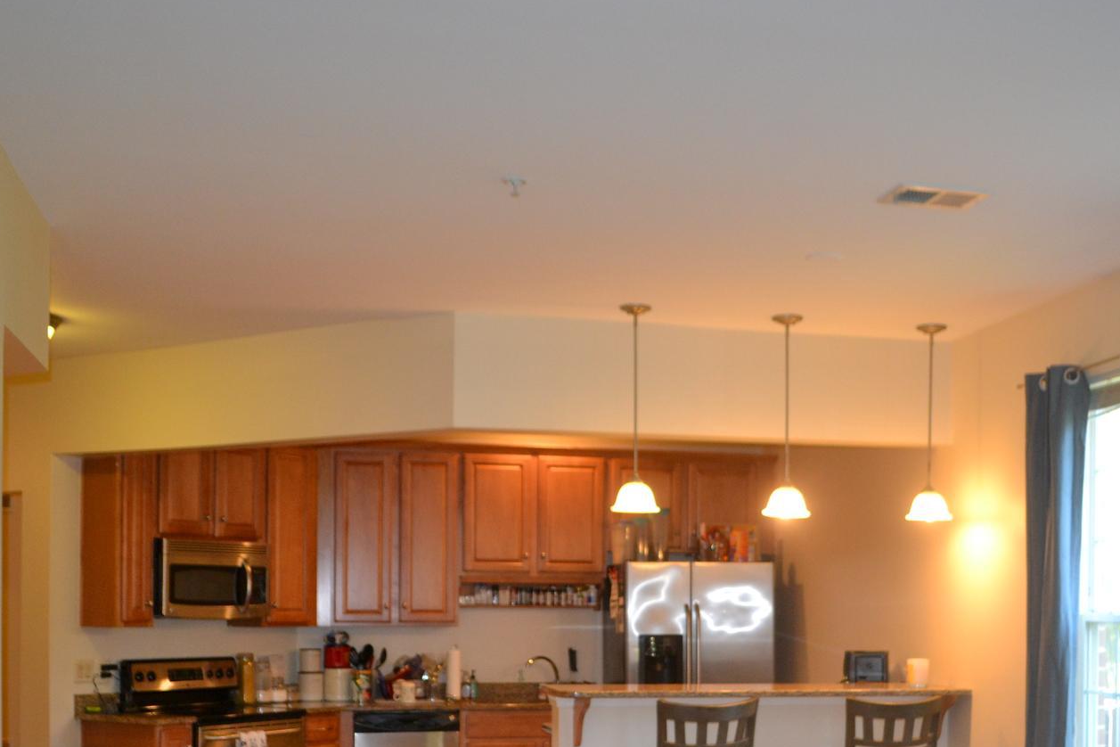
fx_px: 1369
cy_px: 603
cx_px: 684
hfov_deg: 44.2
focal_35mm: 44
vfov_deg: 29.8
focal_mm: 18
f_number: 3.5
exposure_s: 1/60
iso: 720
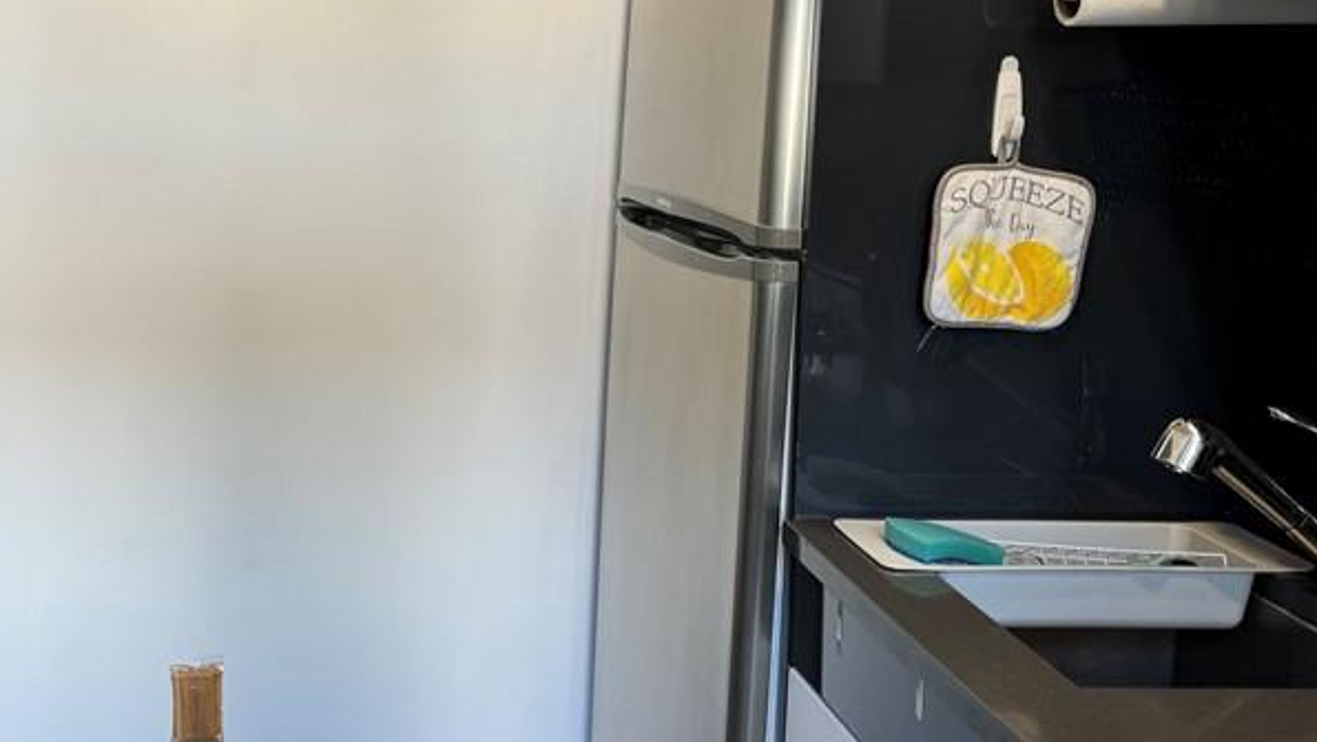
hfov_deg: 43.3
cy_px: 246
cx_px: 259
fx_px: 1572
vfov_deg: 26.4
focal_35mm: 45
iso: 100
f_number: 1.78
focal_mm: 6.76
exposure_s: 1/121
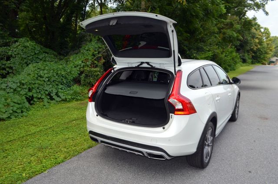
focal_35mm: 27
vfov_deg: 47.7
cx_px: 139
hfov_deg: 67.5
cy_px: 92
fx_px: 208
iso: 100
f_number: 5.6
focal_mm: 18
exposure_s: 1/200
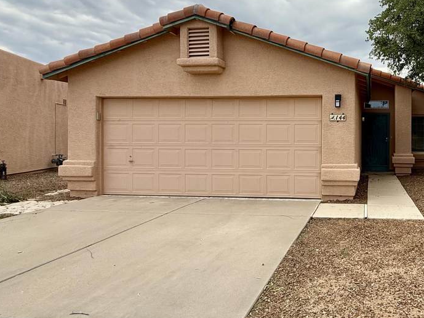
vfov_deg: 52.9
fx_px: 319
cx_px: 348
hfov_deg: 61.0
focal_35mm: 26
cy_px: 140
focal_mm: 2.22
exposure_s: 1/1795
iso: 50
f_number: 2.2
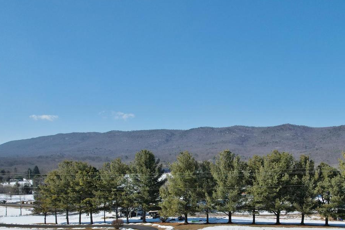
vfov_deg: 36.9
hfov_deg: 53.8
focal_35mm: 35
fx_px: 335
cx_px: 217
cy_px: 172
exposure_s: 1/4000
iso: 110
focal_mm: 8.38
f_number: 2.8
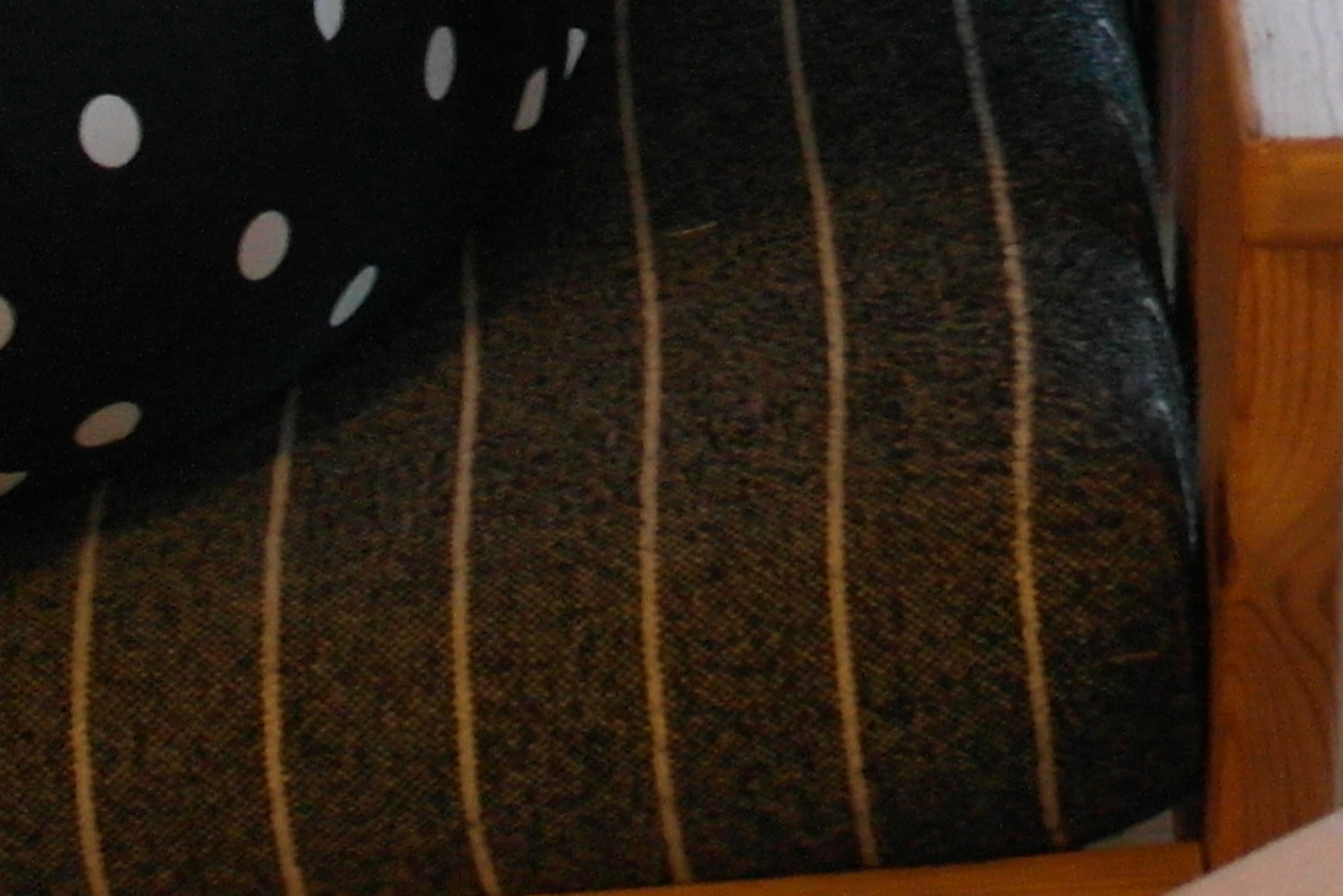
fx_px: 6157
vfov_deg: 7.9
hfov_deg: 12.2
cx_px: 1641
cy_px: -961
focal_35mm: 165
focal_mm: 22
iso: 1600
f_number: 3.5
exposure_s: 1/20
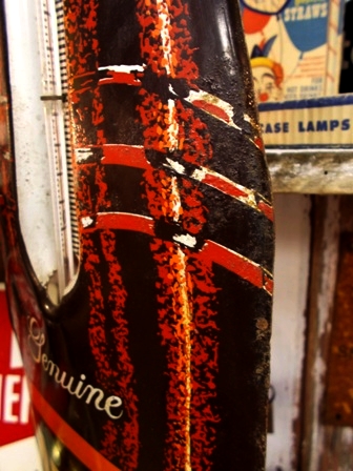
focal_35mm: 30
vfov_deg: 60.0
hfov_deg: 46.8
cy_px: 236
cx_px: 176
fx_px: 408
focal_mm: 5.3
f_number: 3.4
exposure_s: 1/13
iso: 200
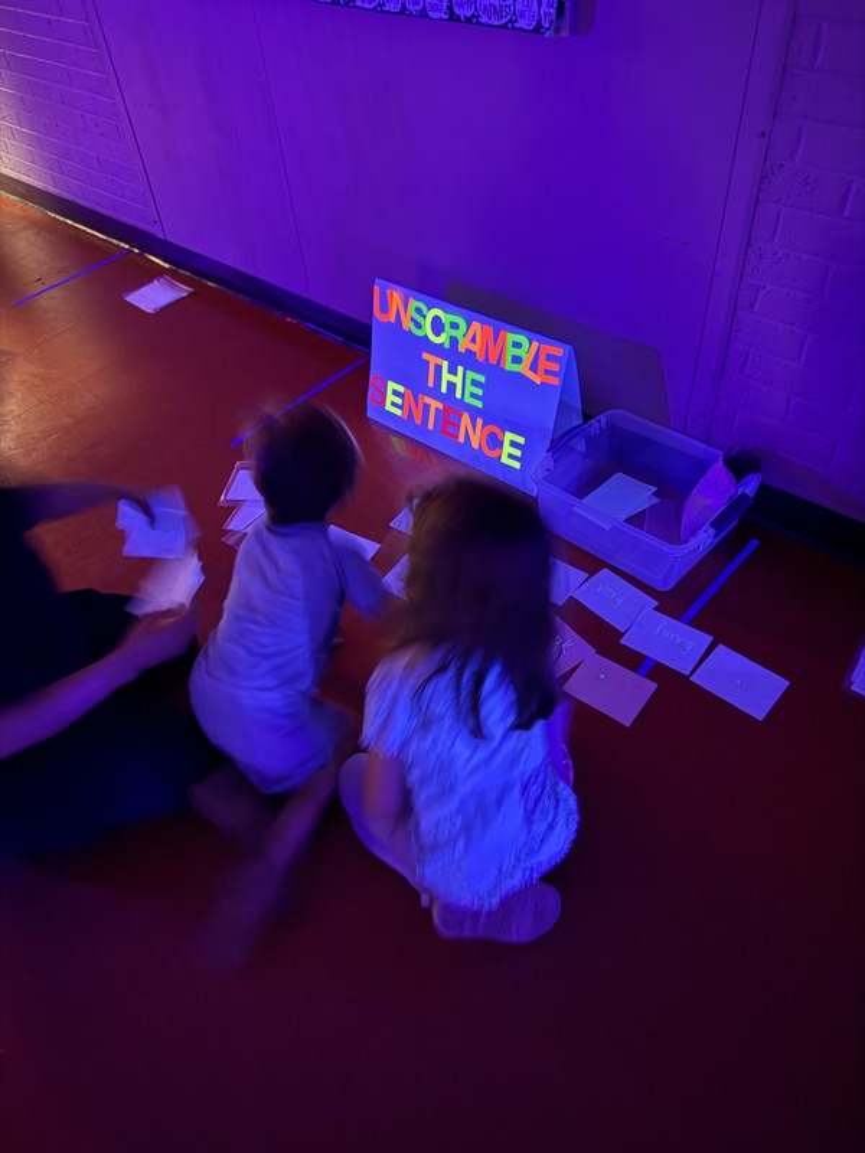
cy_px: 576
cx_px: 432
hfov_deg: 56.8
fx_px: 800
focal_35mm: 24
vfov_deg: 71.6
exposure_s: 1/5
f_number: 1.78
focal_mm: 6.76
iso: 2500
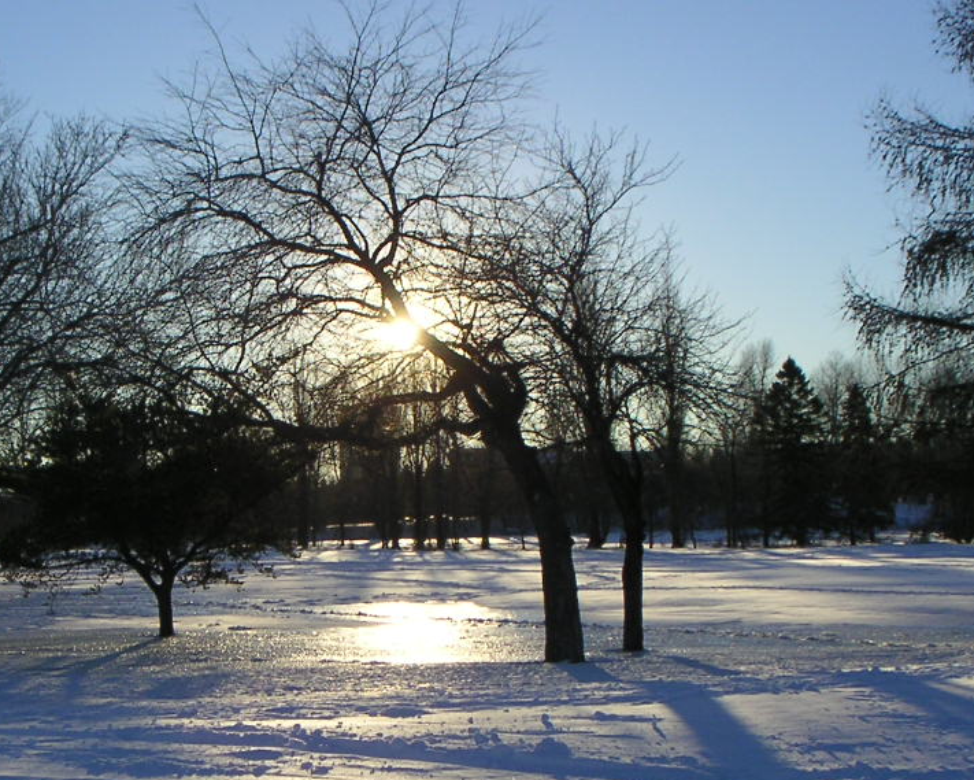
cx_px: 337
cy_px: 472
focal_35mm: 65
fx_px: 1874
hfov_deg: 29.0
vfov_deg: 23.5
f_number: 6.7
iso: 50
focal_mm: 5.7
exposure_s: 1/180
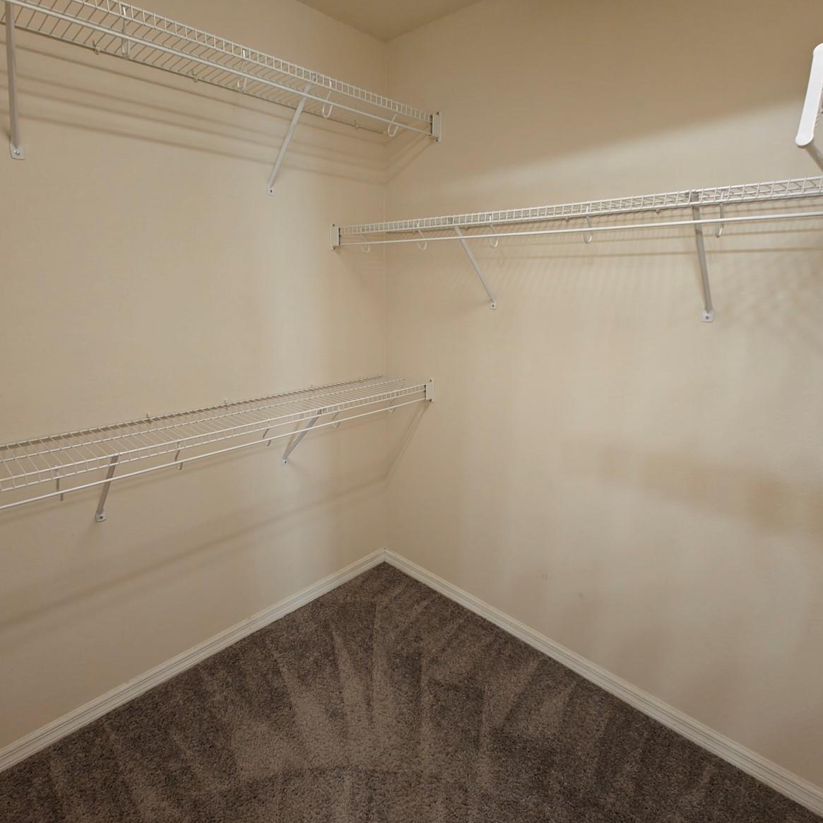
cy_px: 415
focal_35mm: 17
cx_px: 390
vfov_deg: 84.0
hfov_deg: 83.9
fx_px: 457
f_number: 2.2
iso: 400
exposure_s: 1/40
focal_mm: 2.62
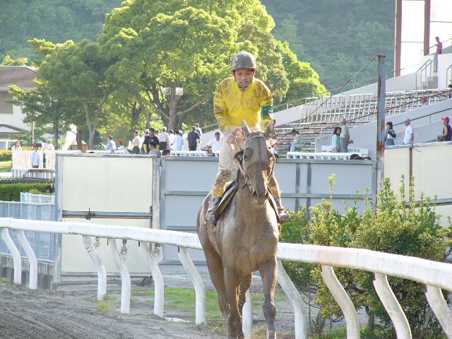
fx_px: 3761
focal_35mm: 288
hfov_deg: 6.9
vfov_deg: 5.2
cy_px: 170
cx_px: 226
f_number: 4
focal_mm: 47.9
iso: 50
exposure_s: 1/125
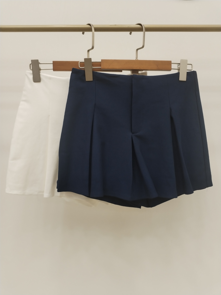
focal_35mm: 29
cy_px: 148
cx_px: 110
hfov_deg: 48.2
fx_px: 247
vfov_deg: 61.7
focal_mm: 4.75
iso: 245
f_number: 1.8
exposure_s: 1/120
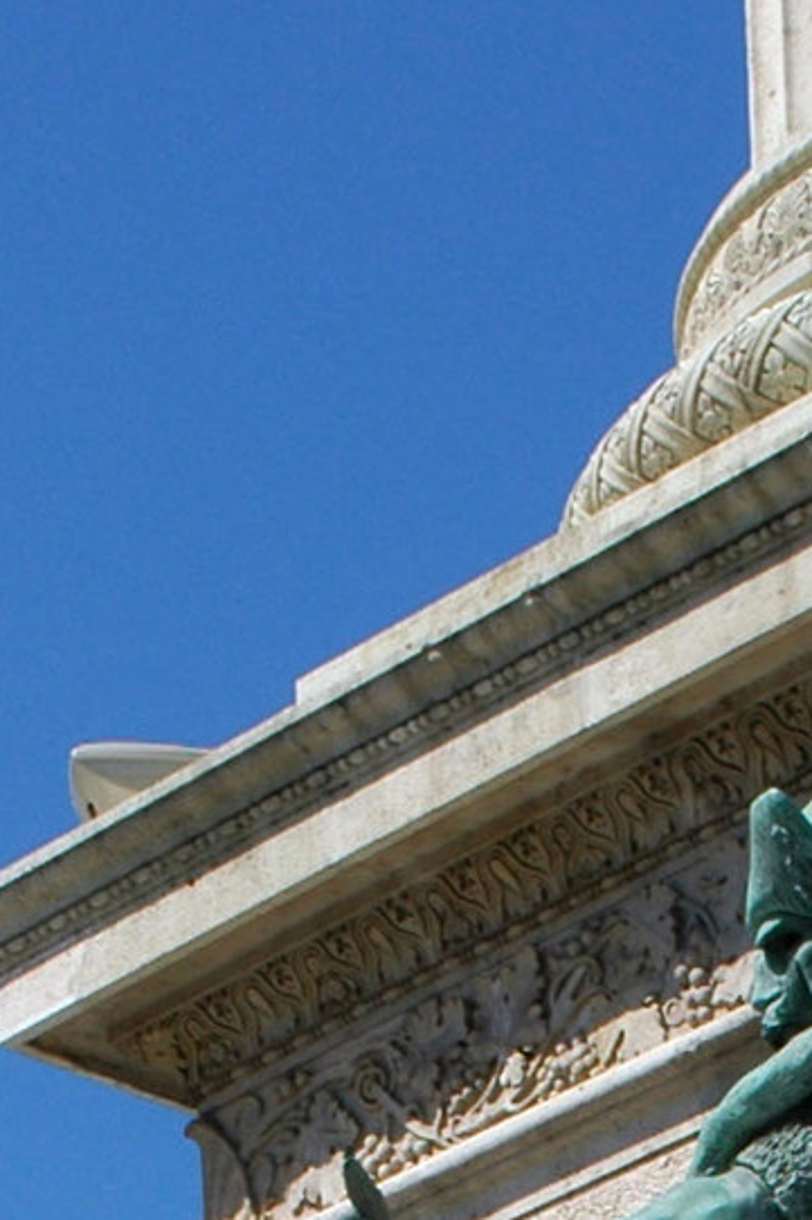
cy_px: 2435
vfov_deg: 9.1
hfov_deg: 6.4
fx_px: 7211
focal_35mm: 213
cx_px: 981
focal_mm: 32
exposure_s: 1/400
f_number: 10
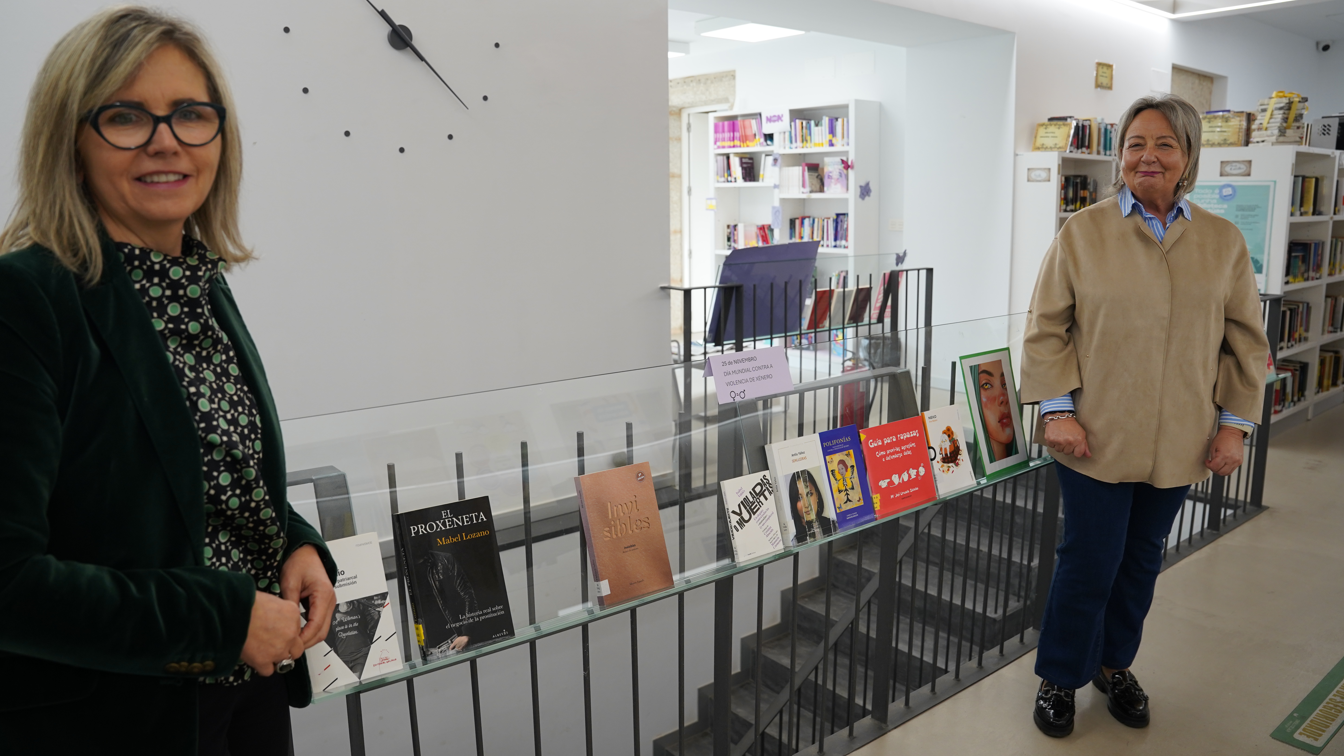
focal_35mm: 26
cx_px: 657
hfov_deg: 71.9
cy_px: 350
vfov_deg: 44.3
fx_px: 927
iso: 640
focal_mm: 24
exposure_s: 1/160
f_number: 4
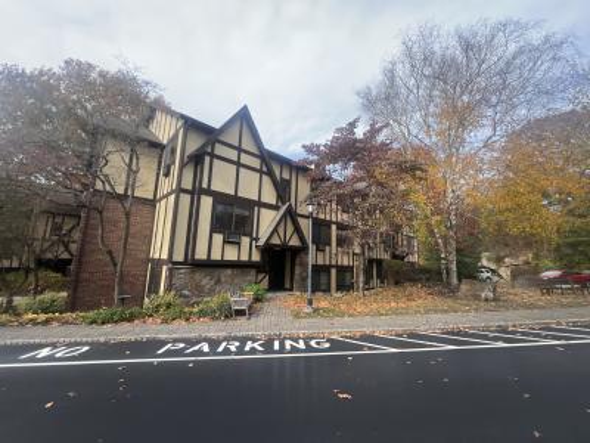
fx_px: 222
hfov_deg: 106.2
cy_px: 222
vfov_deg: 89.9
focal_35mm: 13
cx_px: 295
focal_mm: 1.57
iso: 32
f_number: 1.8
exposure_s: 1/324
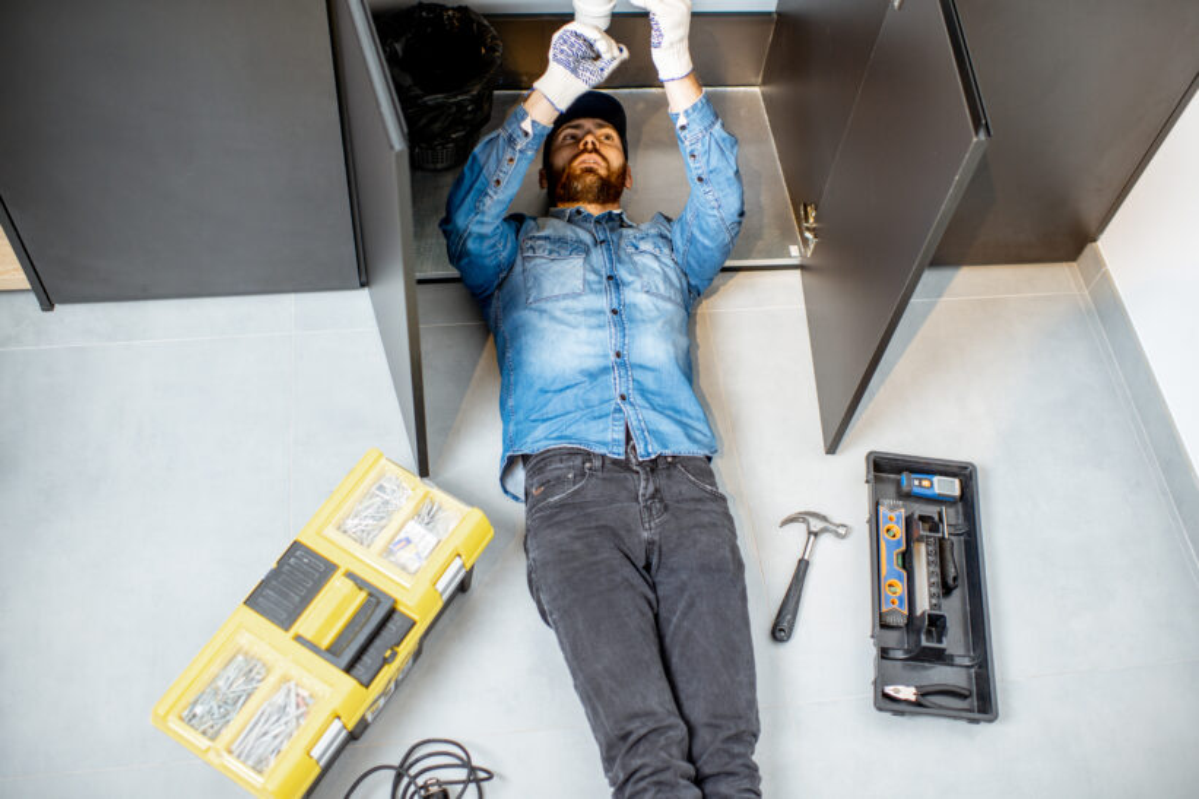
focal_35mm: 35
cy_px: 400
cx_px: 600
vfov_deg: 37.8
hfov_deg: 54.4
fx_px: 1165
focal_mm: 35
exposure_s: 1/160
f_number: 2.2
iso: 320
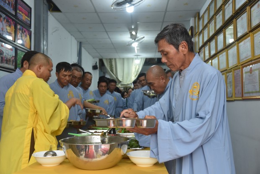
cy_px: 87
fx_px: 275
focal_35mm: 38
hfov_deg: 50.7
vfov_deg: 35.1
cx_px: 130
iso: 400
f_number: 4.5
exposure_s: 1/80
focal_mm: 38
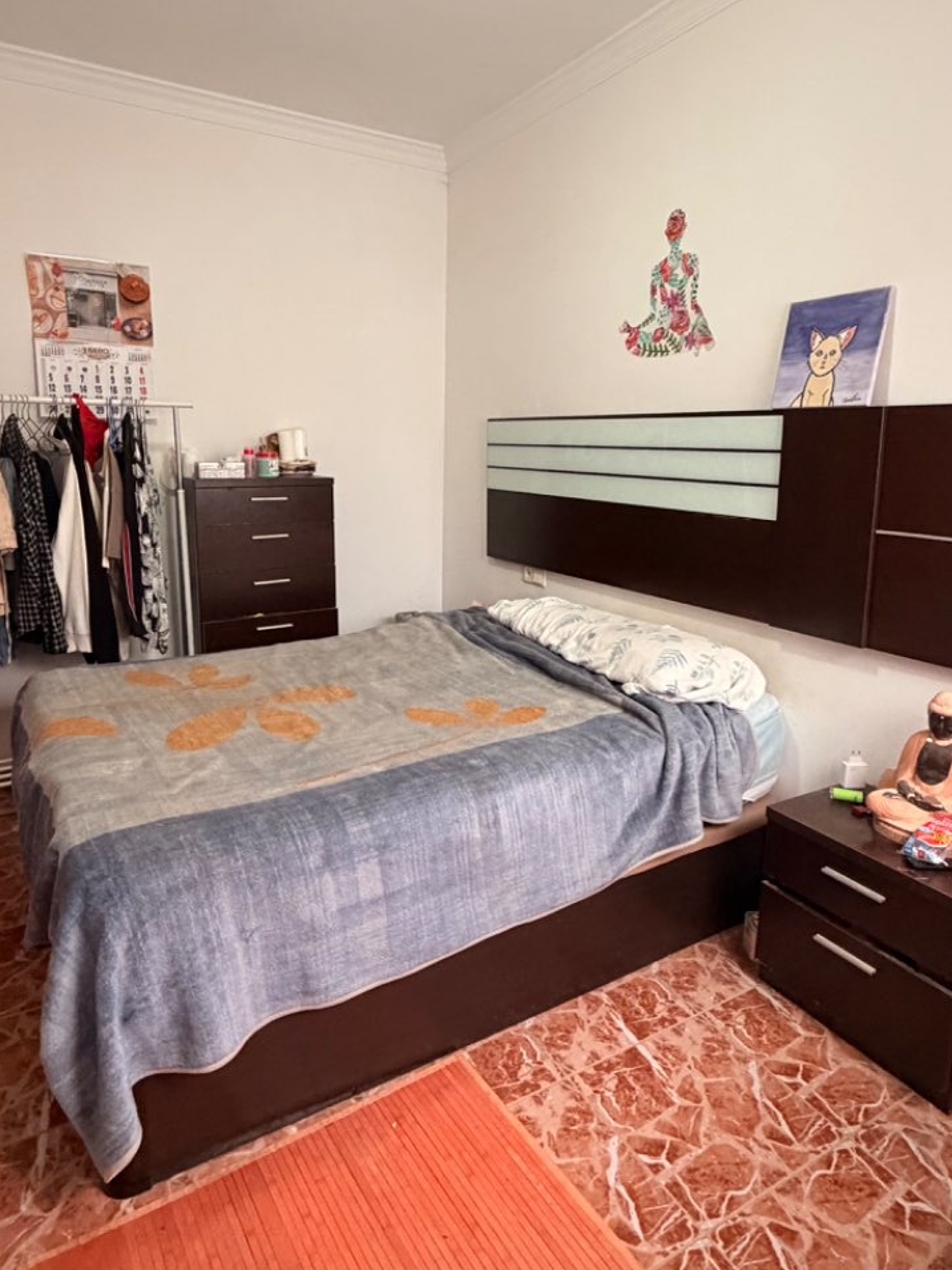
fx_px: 807
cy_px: 585
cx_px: 469
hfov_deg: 61.1
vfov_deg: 76.3
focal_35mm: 22
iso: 640
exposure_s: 1/50
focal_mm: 2.22
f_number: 2.2
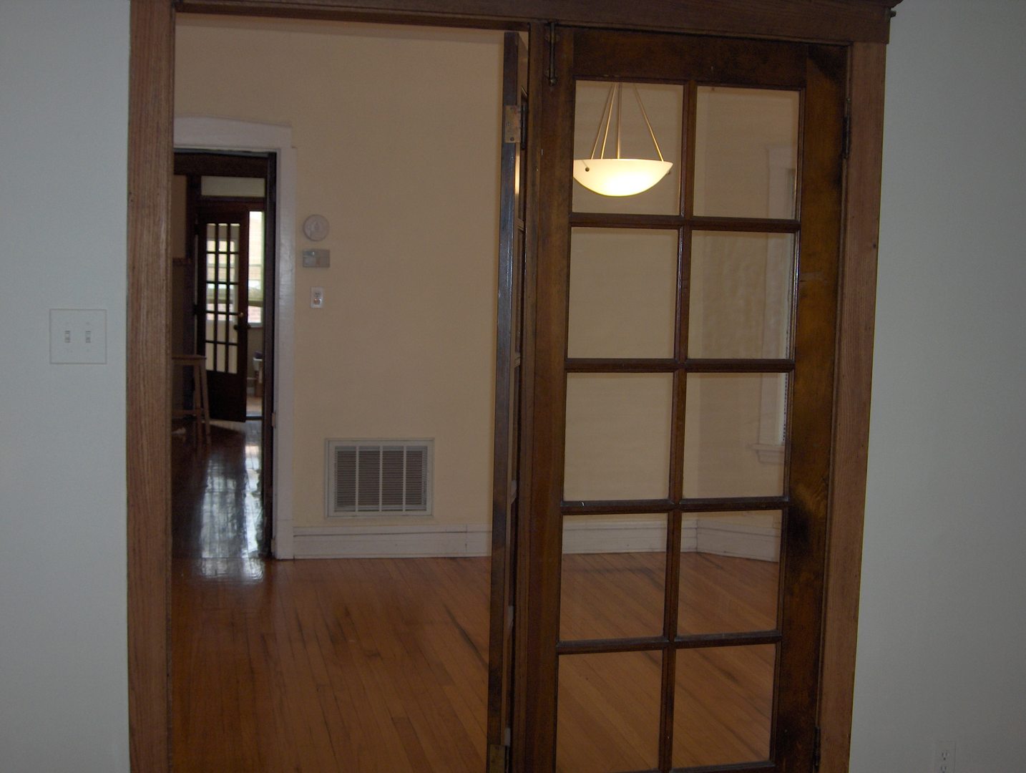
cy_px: 386
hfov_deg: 42.9
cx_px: 513
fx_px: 1306
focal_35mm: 44
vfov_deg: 33.0
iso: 100
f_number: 2.9
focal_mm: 9
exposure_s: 1/60
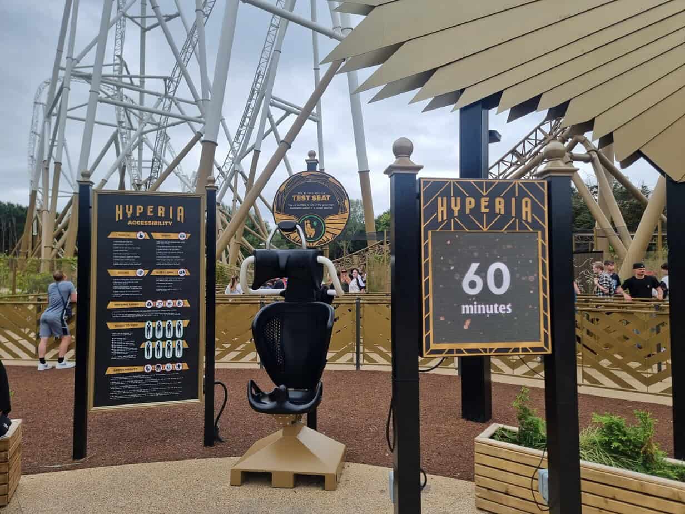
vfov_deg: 56.8
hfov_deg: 71.6
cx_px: 342
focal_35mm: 24
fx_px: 475
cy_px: 257
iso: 50
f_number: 1.8
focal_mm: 6.7
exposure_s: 1/692
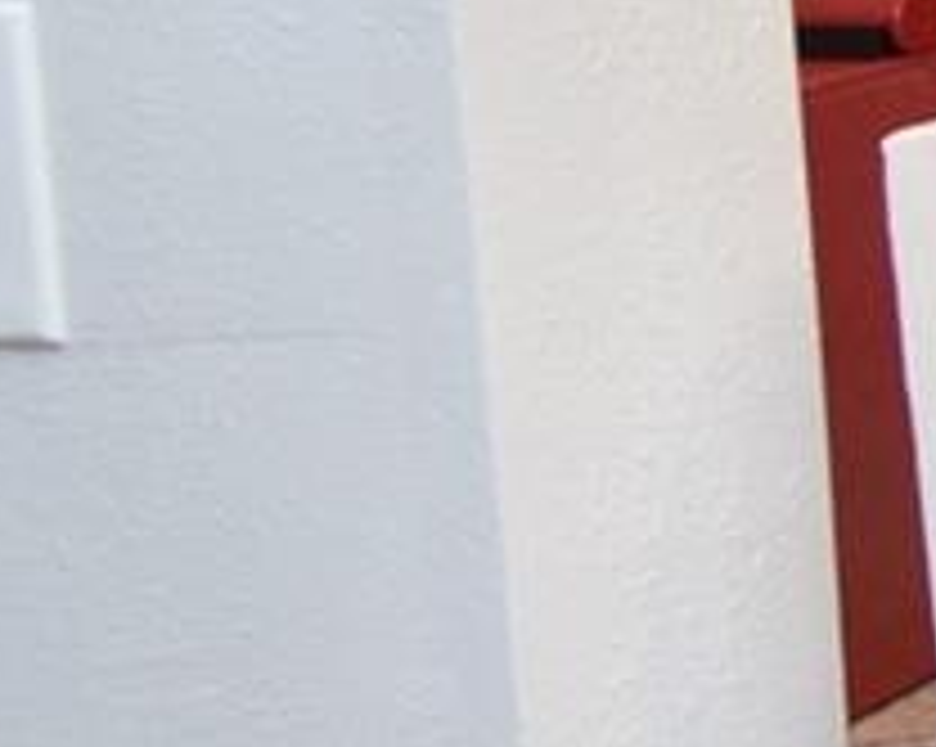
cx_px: 3456
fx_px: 3598
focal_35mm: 130
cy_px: 11
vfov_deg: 11.7
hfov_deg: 8.8
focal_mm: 12
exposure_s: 1/60
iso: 450
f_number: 4
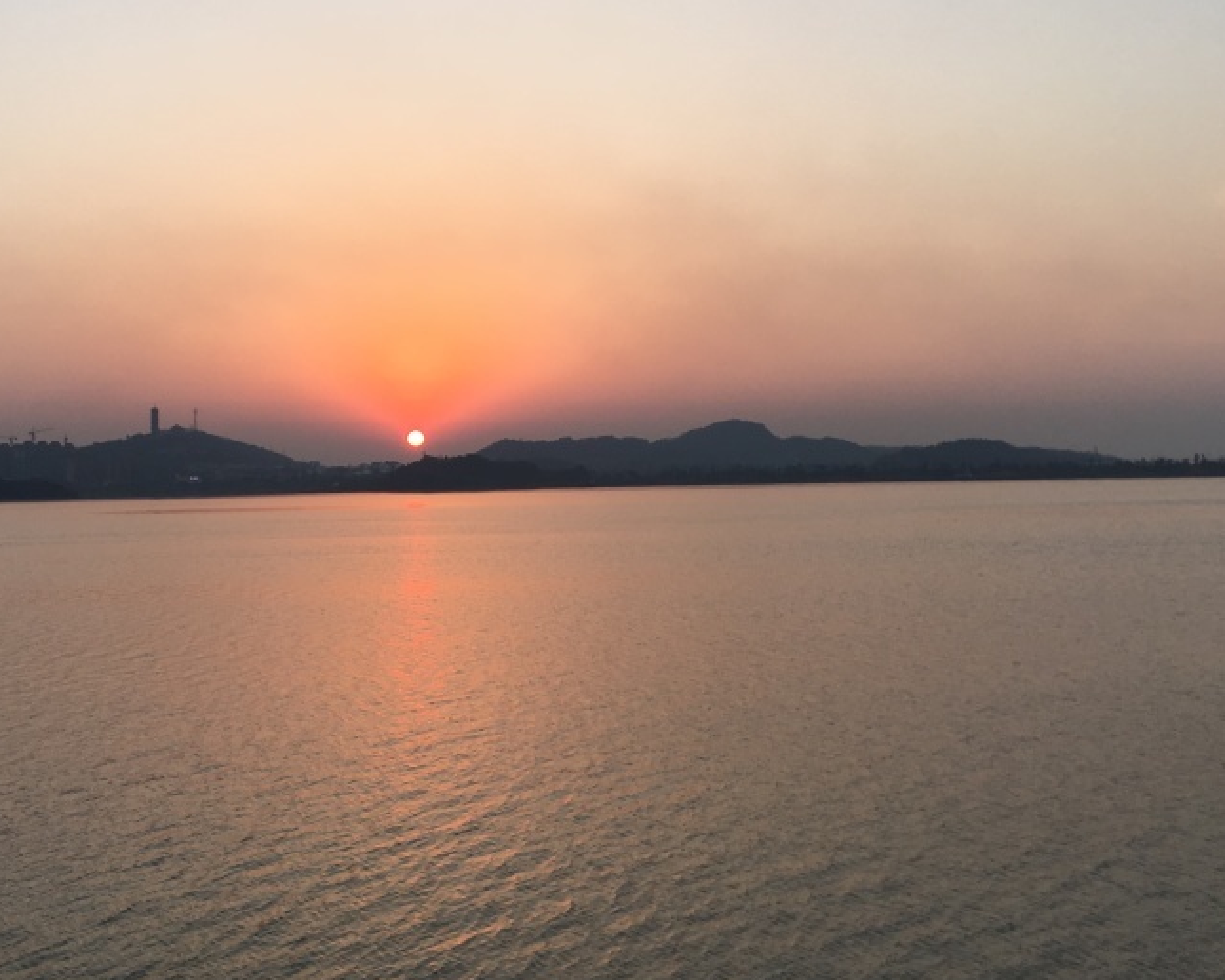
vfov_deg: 33.3
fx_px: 1631
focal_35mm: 45
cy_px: 392
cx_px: 504
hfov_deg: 41.0
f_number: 2.2
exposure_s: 1/364
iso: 25
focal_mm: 4.15
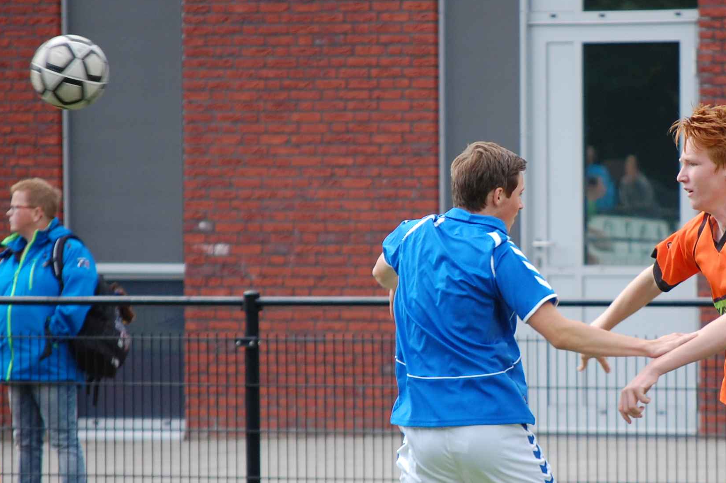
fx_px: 7833
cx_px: 474
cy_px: 342
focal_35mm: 389
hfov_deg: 5.3
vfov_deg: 3.5
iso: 400
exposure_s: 1/500
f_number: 5.3
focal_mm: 165
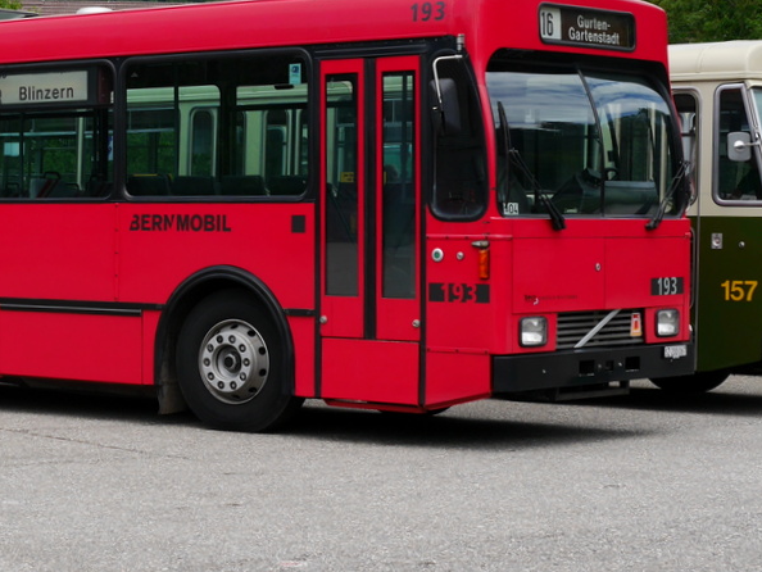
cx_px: 110
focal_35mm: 101
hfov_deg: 19.2
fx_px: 2224
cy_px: 205
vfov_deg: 14.6
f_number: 8
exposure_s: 1/250
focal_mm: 25
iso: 160
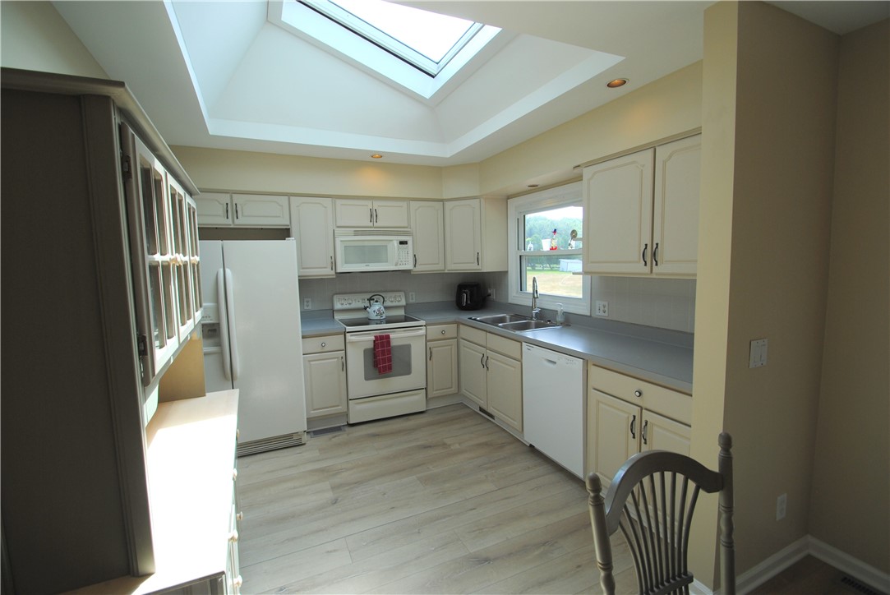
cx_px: 445
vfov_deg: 77.4
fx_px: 371
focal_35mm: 15
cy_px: 298
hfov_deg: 100.3
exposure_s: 1/125
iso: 110
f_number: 5.6
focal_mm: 10
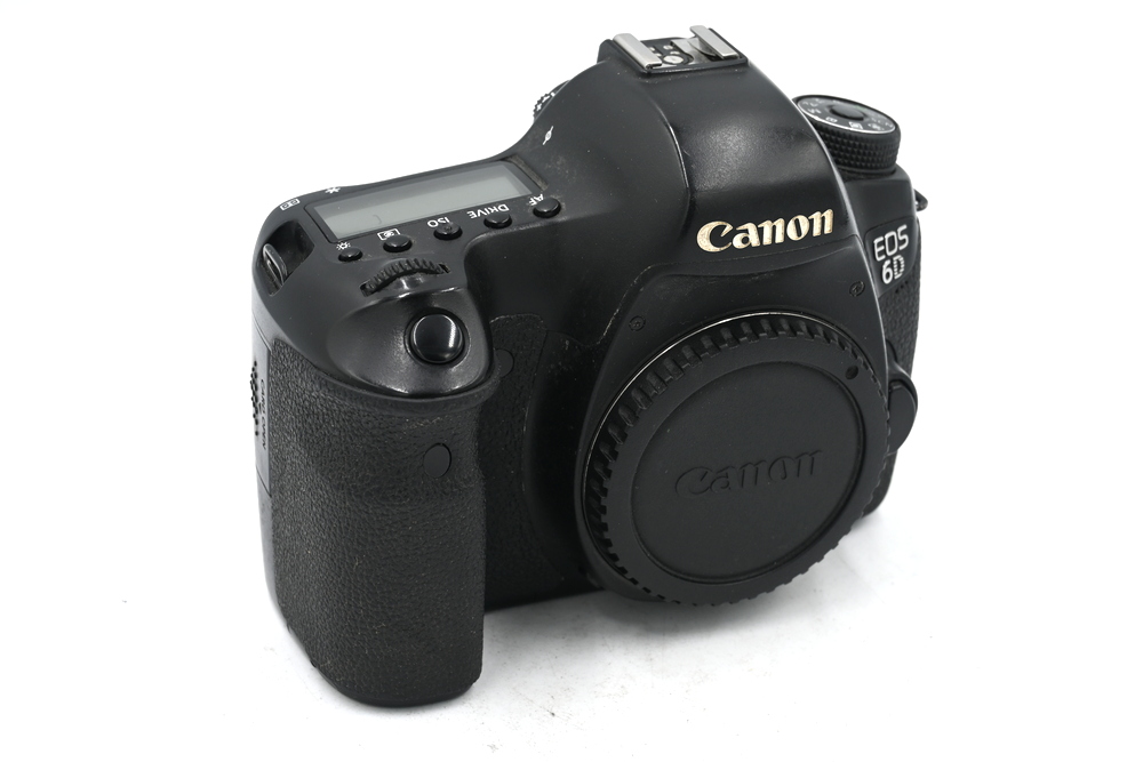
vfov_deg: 21.6
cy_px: 381
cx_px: 572
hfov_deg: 31.9
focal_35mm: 63
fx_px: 2000
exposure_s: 1/125
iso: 200
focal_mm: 42
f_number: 8
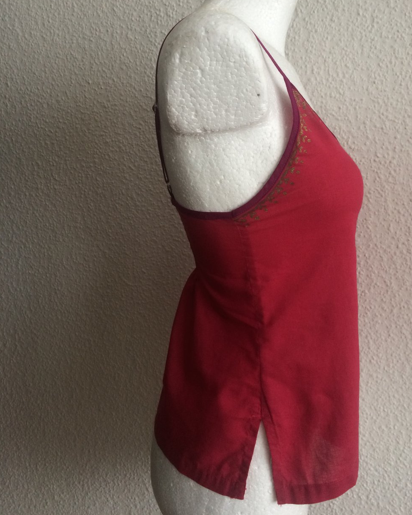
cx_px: 209
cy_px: 236
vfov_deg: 57.1
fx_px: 472
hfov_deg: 47.1
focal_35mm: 31
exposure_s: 1/33
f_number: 2.2
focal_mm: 4.15
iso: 100
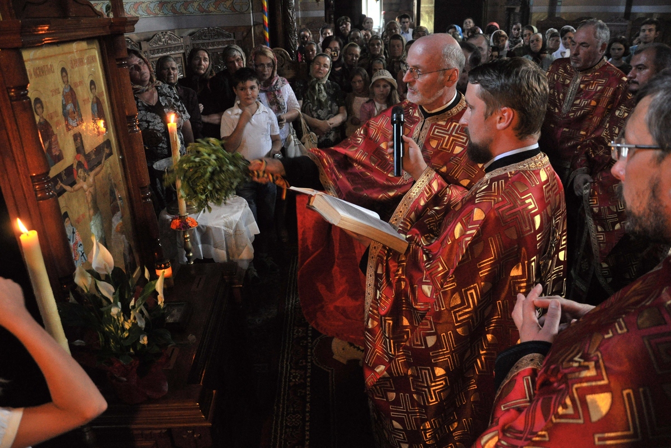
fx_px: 503
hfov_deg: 67.4
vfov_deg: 47.9
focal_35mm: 27
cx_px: 336
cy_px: 224
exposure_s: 1/60
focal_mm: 18
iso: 800
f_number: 5.6
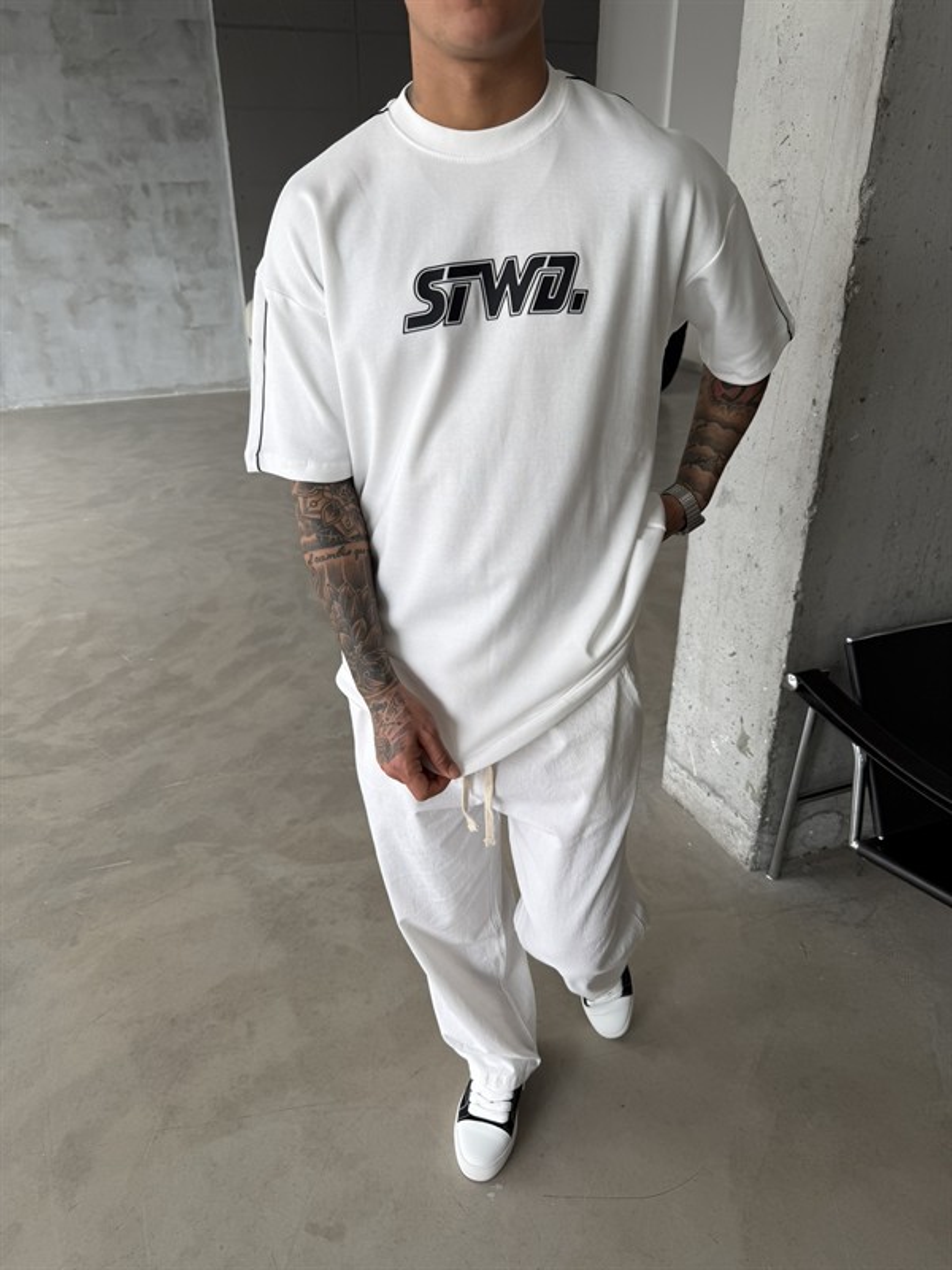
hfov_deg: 56.8
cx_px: 476
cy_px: 635
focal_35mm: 24
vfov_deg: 71.6
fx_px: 880
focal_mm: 6.76
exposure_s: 1/211
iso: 64
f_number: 1.78
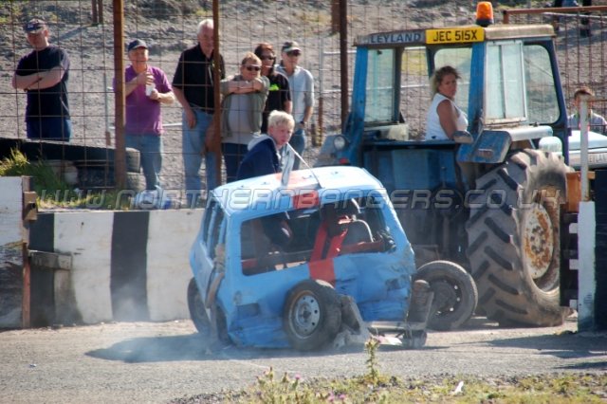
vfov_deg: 4.6
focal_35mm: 300
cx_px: 304
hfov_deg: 6.9
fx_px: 5056
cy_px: 202
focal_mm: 200
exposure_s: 1/500
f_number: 6.3
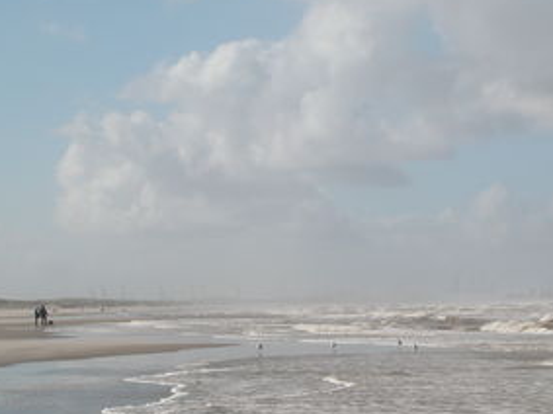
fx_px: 2076
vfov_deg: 11.4
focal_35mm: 130
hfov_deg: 15.2
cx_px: 319
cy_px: 281
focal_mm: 23.7
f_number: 6.4
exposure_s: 1/689
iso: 100
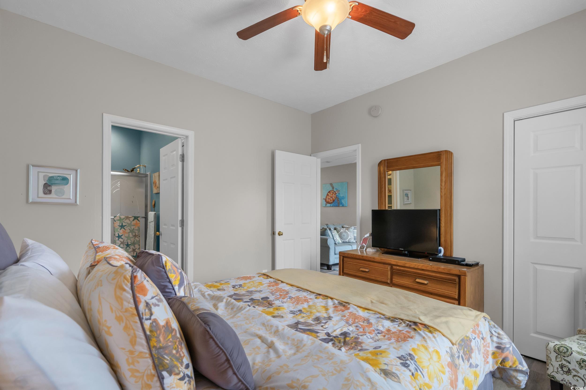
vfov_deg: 73.8
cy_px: 195
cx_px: 293
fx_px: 260
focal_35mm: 16
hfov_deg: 96.7
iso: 800
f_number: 8
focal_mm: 16
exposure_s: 1/15
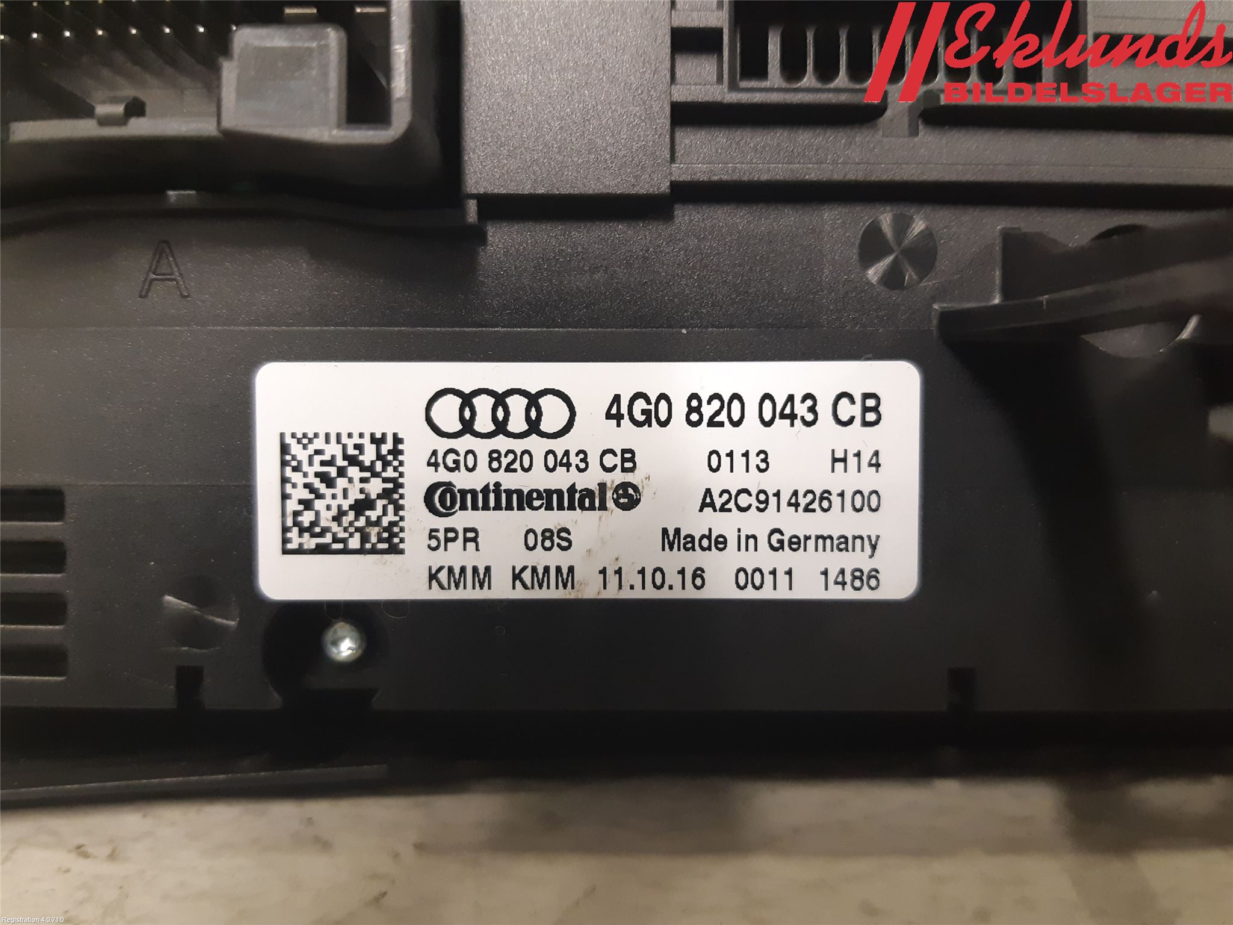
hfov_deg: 67.3
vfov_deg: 53.1
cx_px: 616
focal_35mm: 26
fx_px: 926
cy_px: 462
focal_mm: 3.93
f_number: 1.7
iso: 200
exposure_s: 1/25
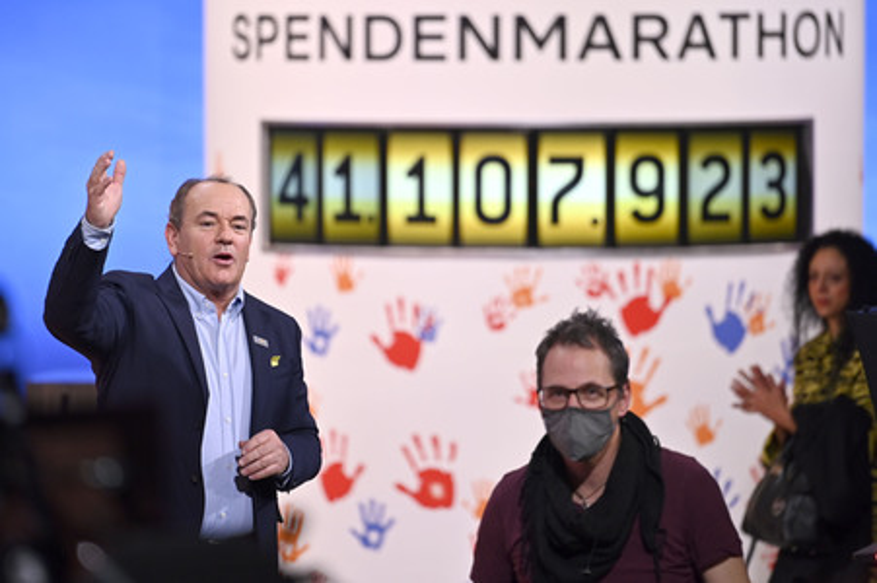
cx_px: 438
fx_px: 4869
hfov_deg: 10.3
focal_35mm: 200
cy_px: 292
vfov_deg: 6.9
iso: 800
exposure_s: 1/320
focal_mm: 200
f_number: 2.8
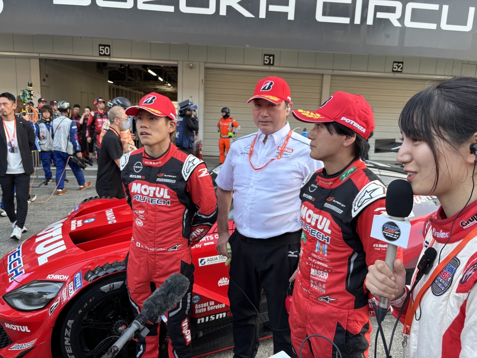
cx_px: 238
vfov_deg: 53.1
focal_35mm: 26
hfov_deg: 67.3
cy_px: 179
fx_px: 358
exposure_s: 1/121
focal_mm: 5.96
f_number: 1.6
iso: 40
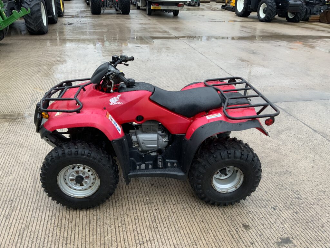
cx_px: 165
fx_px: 276
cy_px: 124
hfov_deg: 61.7
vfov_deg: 48.2
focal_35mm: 29
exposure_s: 1/122
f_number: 1.8
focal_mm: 3
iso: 40
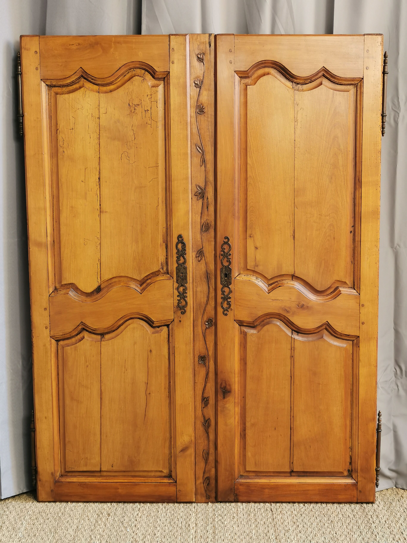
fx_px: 800
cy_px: 272
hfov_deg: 28.6
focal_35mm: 51
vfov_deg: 37.5
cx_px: 204
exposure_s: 1/100
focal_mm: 5.58
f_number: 1.8
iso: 80
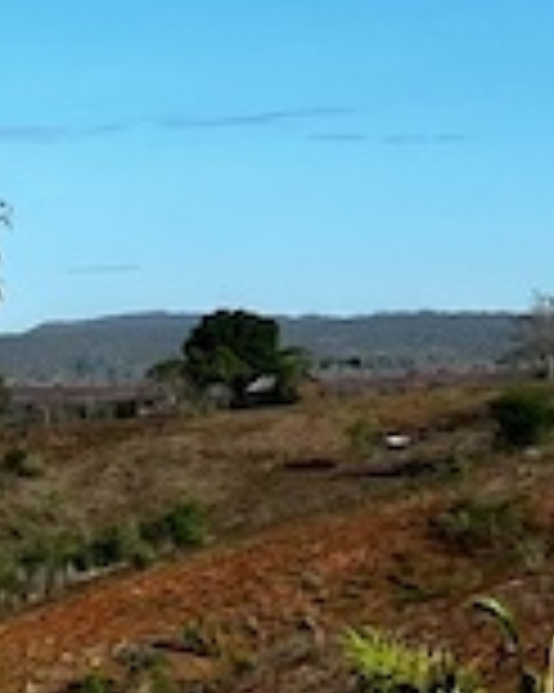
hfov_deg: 10.8
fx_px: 2708
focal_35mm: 132
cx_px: -509
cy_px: 220
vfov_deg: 14.6
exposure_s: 1/2967
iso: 50
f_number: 1.6
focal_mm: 5.1
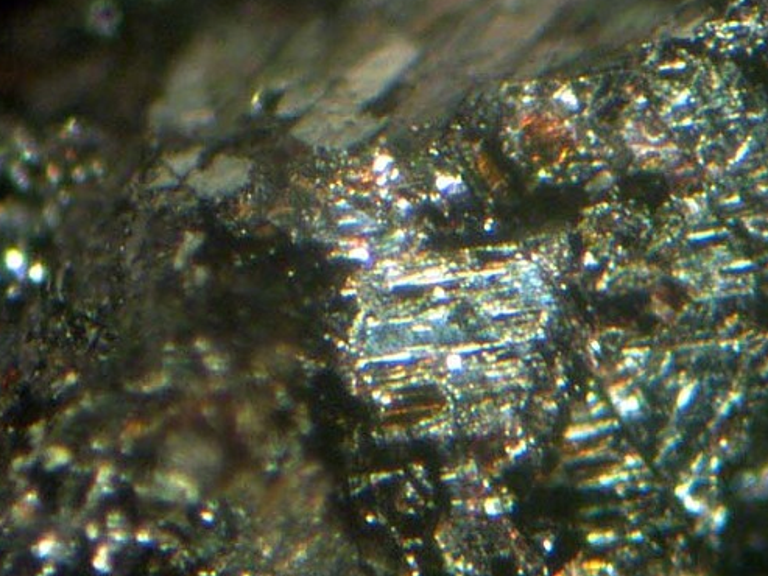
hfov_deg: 12.9
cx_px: 417
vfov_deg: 9.7
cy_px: 300
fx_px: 3395
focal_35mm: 153
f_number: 4.2
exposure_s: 1/15
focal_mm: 18.9
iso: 400
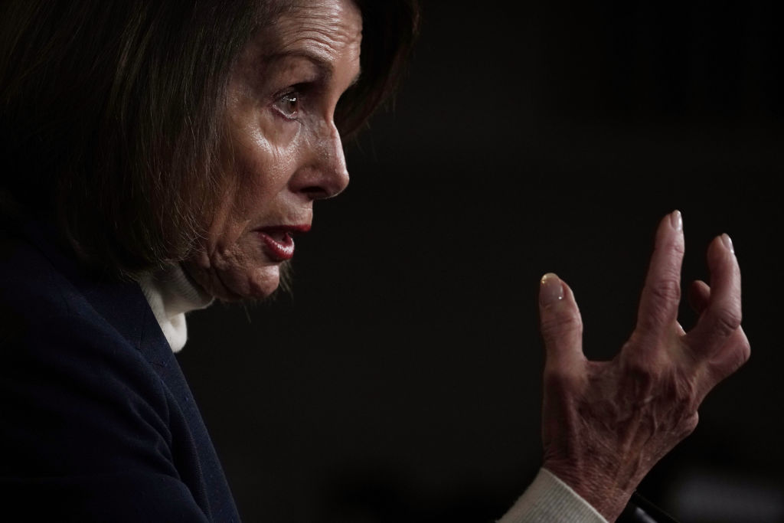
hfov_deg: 5.2
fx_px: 8712
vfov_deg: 3.4
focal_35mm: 400
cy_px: 262
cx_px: 392
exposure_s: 1/500
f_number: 7.1
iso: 3200
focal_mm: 400
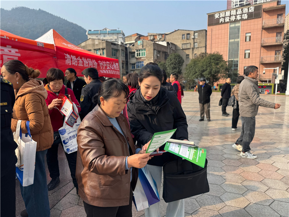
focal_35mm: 24
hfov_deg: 71.6
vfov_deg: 56.8
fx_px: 200
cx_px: 144
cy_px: 108
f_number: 1.78
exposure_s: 1/1597
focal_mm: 6.76
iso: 80
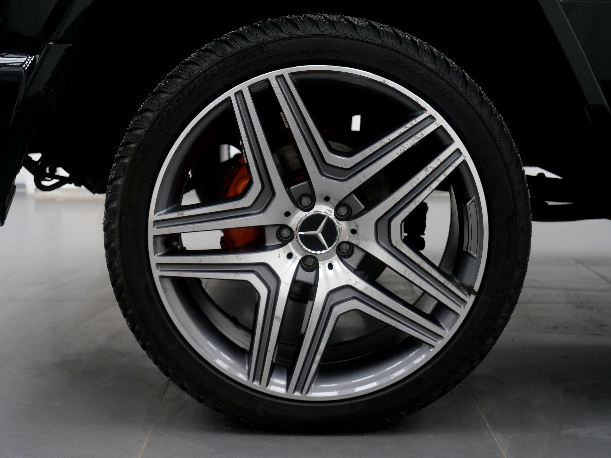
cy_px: 229
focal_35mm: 58
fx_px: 1024
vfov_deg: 25.2
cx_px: 306
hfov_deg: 33.2
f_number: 3.7
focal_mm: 29
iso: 800
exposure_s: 1/250
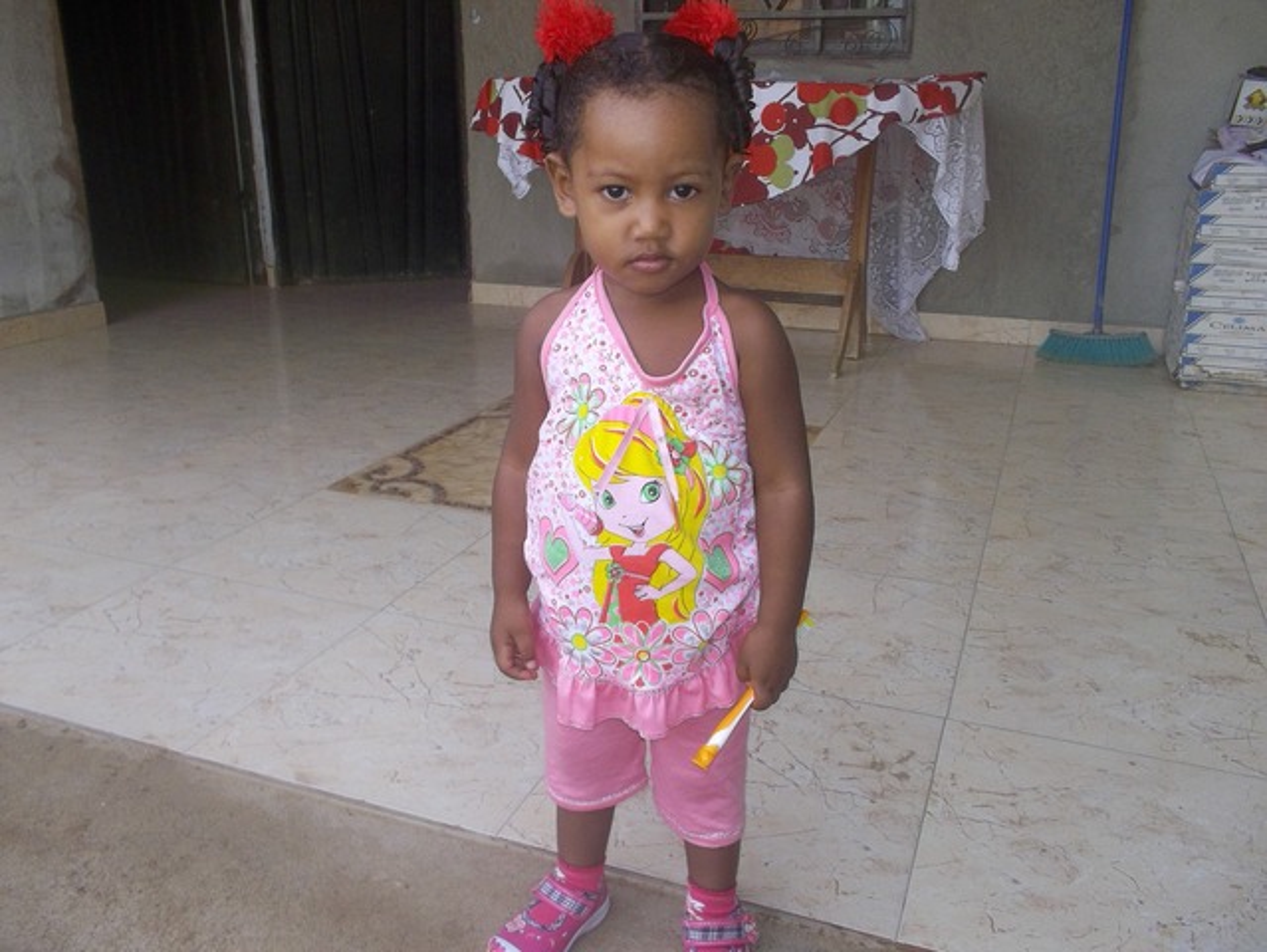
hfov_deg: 61.6
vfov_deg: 48.3
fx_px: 1062
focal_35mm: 29
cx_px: 634
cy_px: 476
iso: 80
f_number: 3.3
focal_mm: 4.1
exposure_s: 1/160
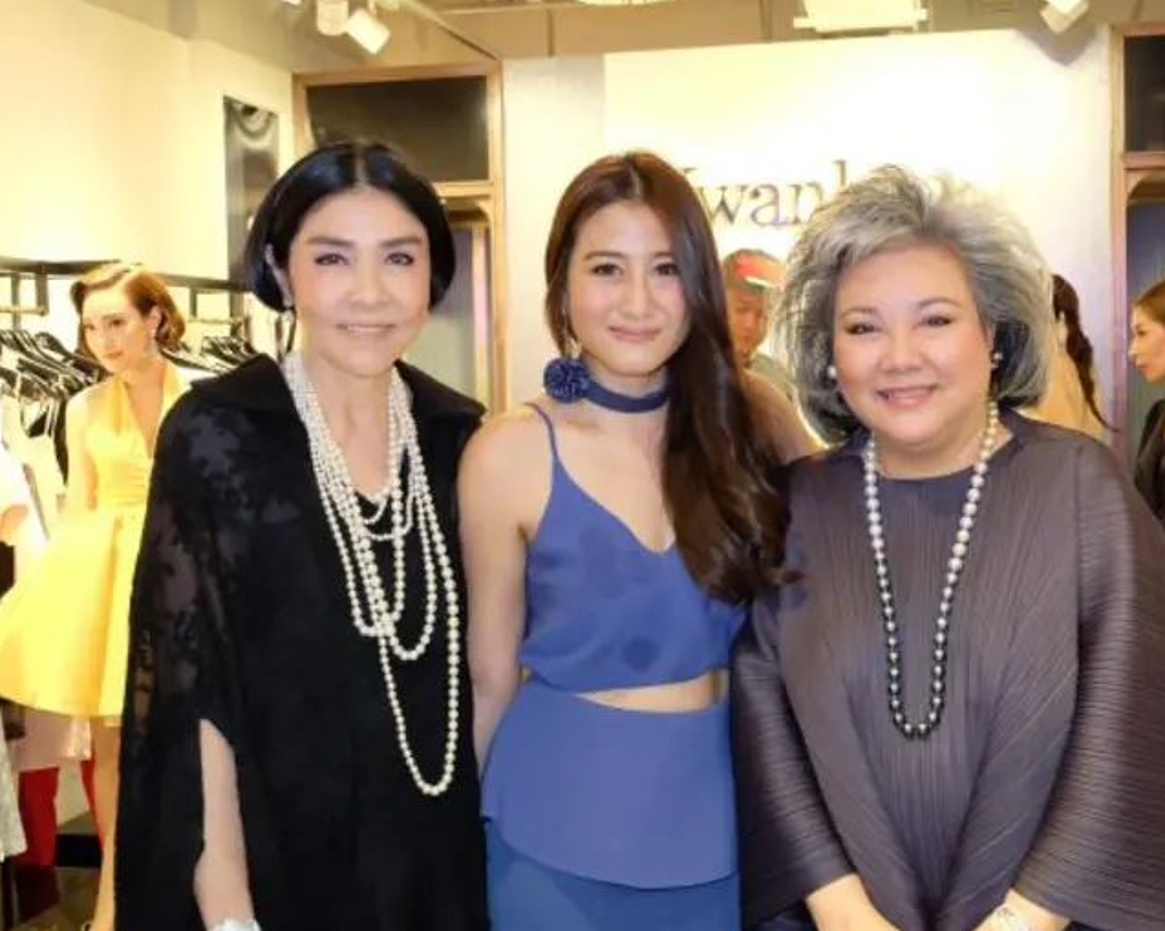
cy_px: 463
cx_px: 636
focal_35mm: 46
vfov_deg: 32.7
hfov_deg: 40.3
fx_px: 1585
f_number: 4.5
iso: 3200
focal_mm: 26.9
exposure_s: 1/45
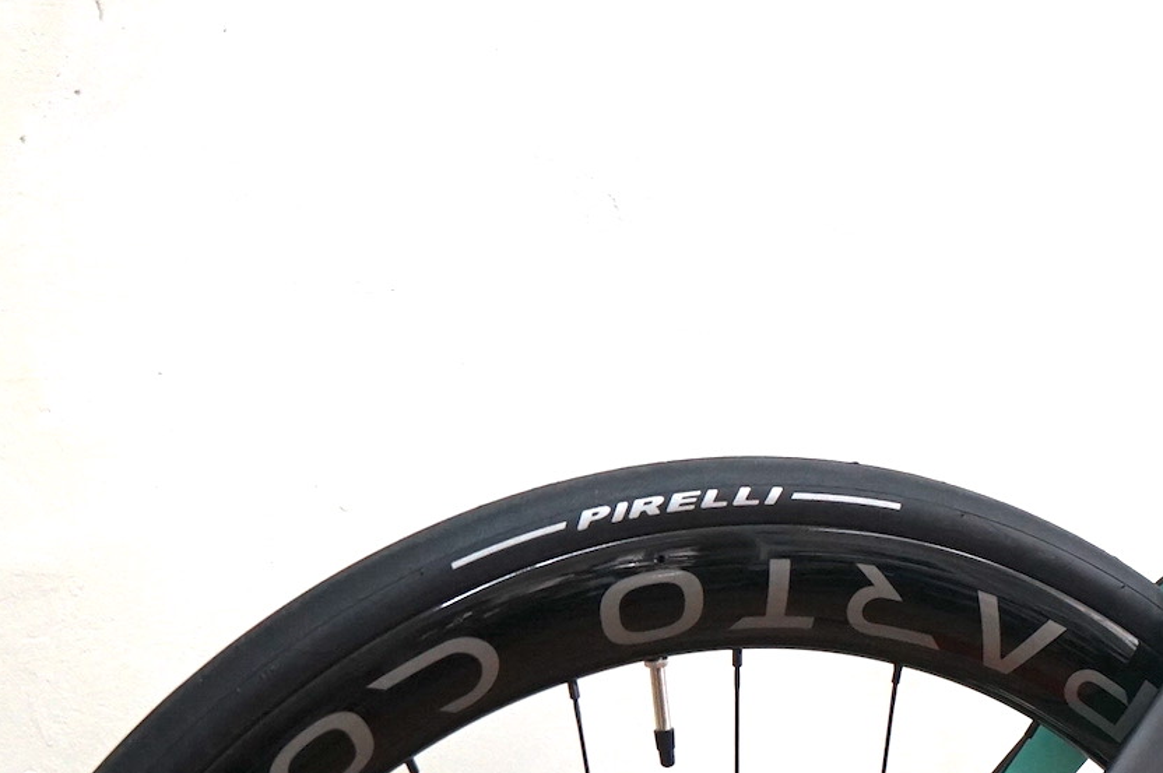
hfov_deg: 15.2
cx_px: 1445
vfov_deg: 10.4
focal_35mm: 130
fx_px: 4196
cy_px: 767
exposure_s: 1/160
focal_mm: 47
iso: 1250
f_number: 4.5
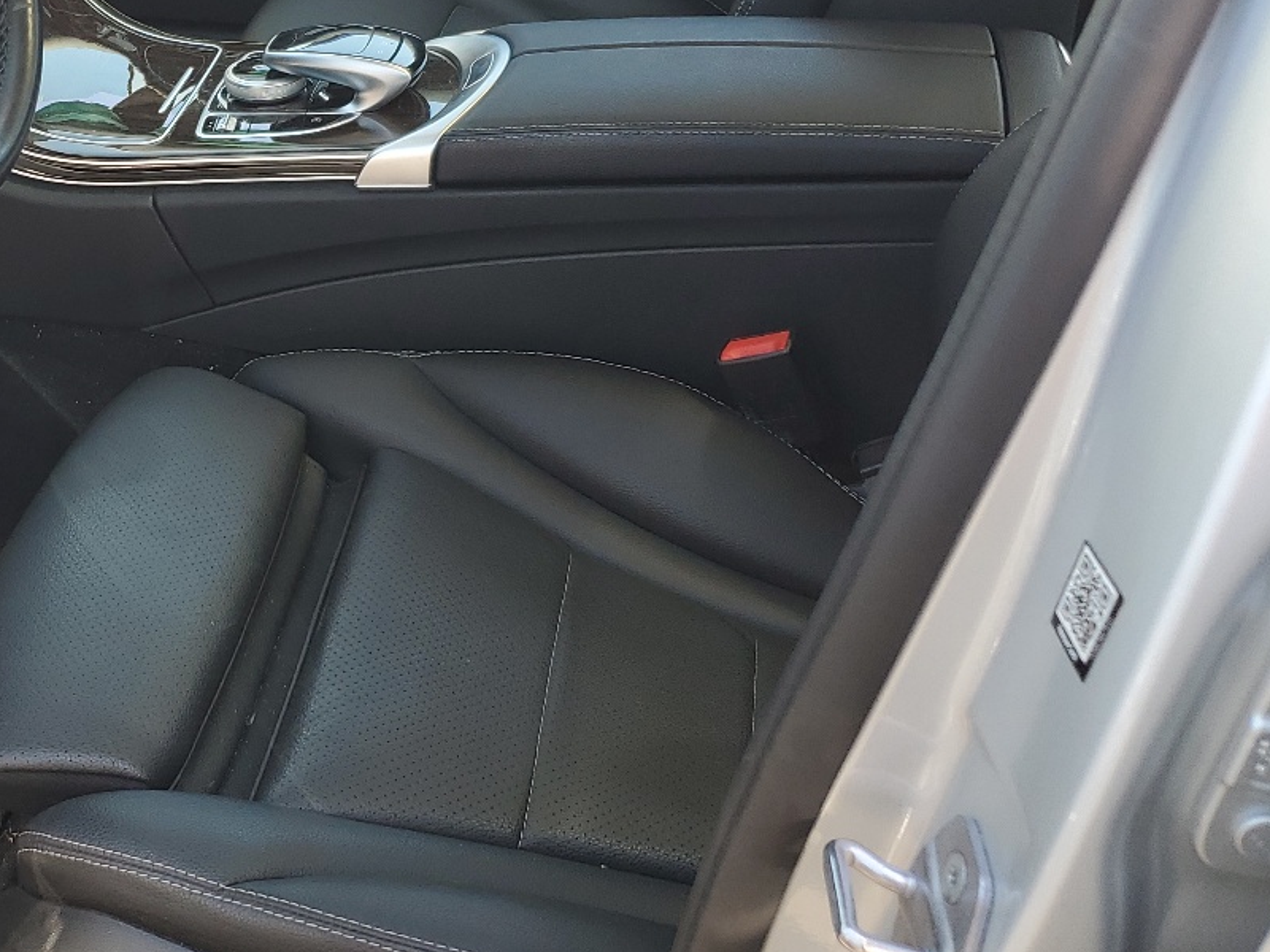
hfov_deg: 34.3
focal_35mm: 52
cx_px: 70
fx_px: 1908
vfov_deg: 27.7
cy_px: 273
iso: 50
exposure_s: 1/185
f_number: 1.5
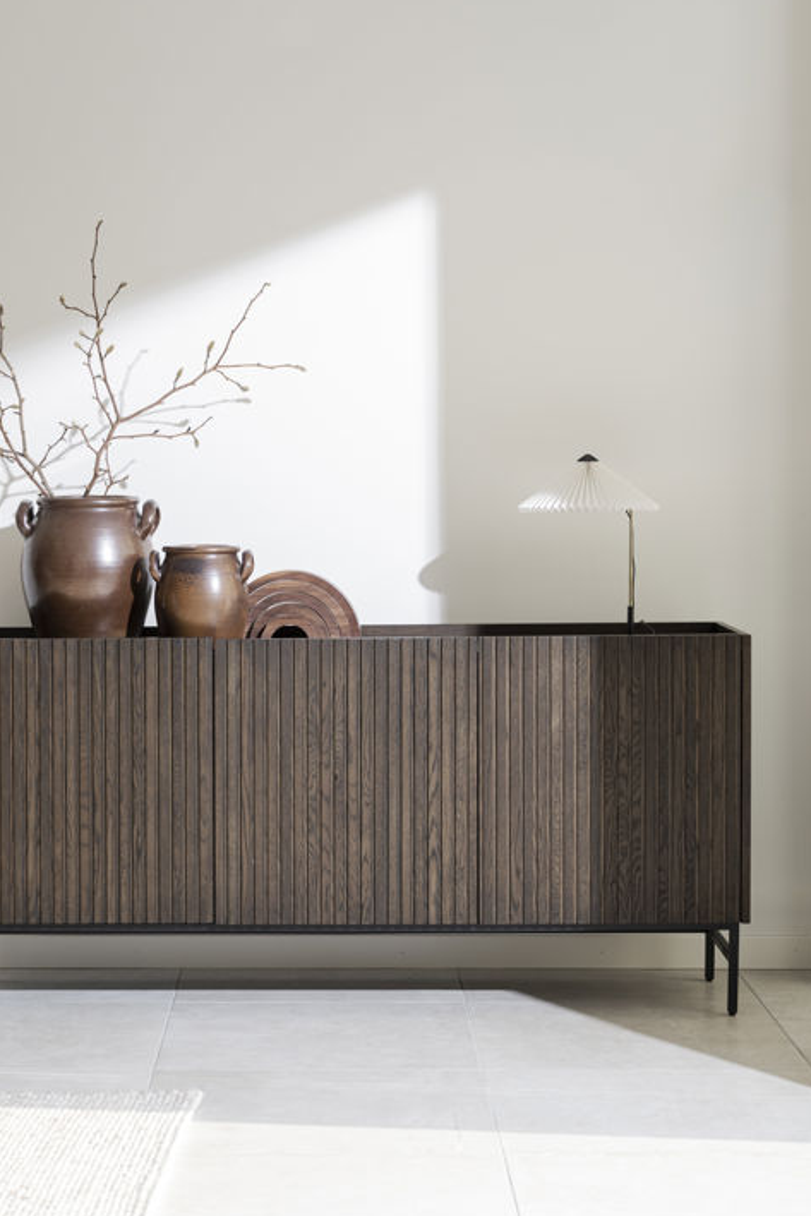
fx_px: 2465
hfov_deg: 18.7
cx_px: 393
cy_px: 648
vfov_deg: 27.7
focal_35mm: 73
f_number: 4
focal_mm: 54
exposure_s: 1/250
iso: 125
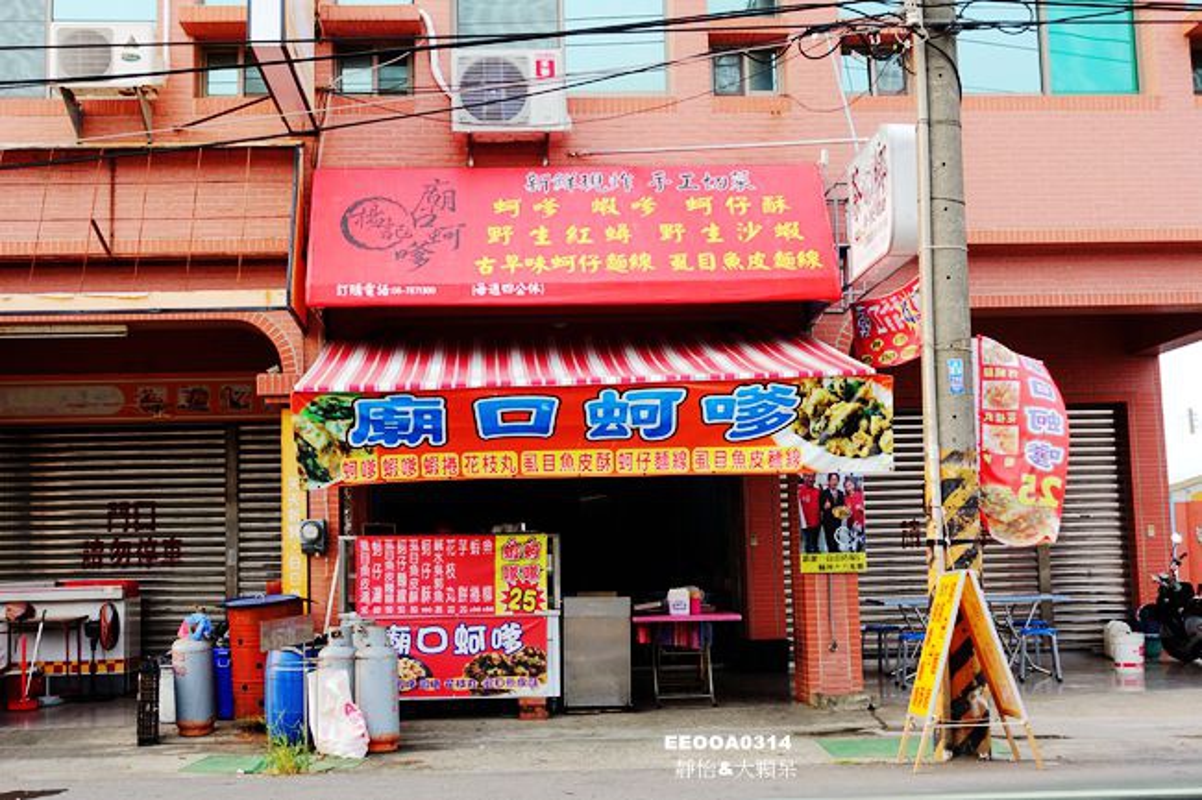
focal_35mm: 48
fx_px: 1602
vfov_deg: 28.1
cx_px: 601
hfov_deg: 41.1
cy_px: 400
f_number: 4
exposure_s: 1/160
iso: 125
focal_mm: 17.49
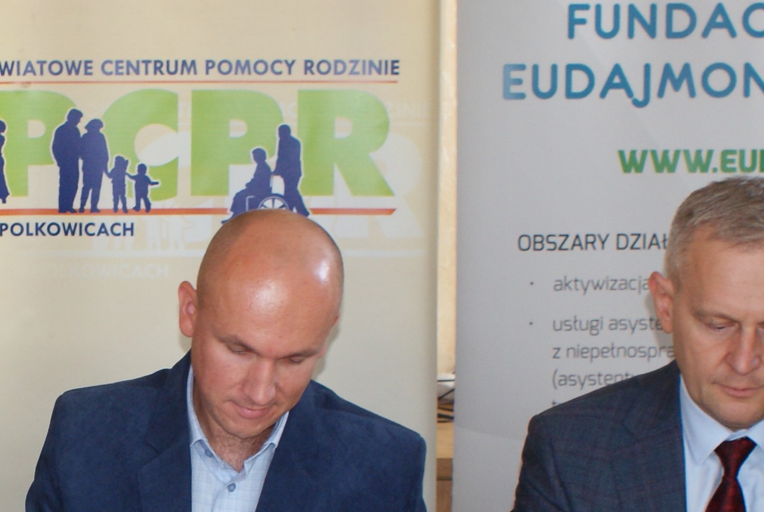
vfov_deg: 19.9
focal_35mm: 67
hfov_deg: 29.7
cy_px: 492
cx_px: 231
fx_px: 1424
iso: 400
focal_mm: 22
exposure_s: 1/60
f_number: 5.6
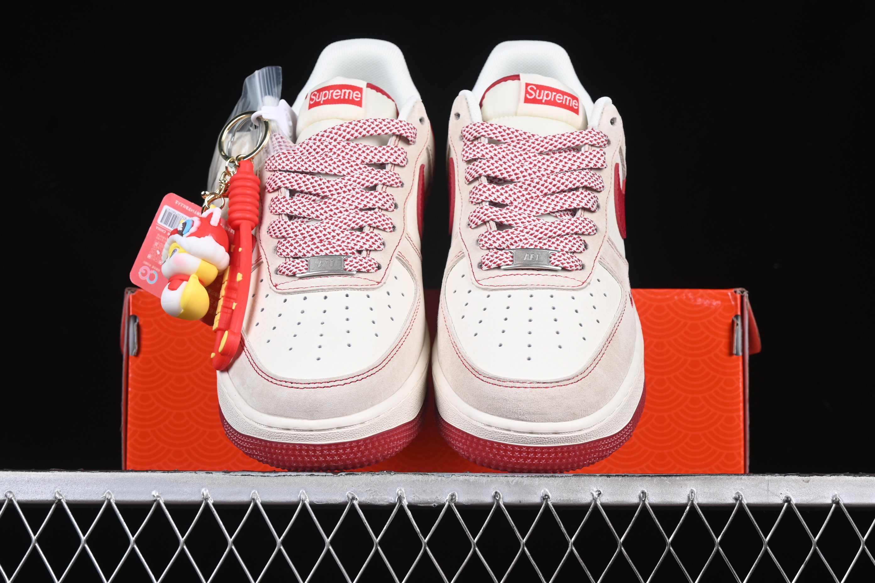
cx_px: 438
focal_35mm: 75
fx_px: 1823
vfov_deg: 18.2
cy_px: 292
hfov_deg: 27.0
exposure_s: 1/80
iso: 160
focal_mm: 50
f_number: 8
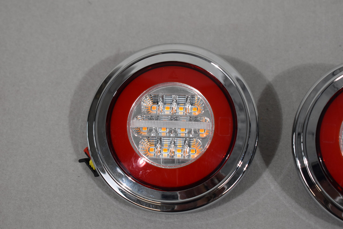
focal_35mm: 75
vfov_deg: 18.2
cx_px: 172
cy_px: 114
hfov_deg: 27.0
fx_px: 715
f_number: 5.6
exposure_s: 1/250
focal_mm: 50
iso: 800
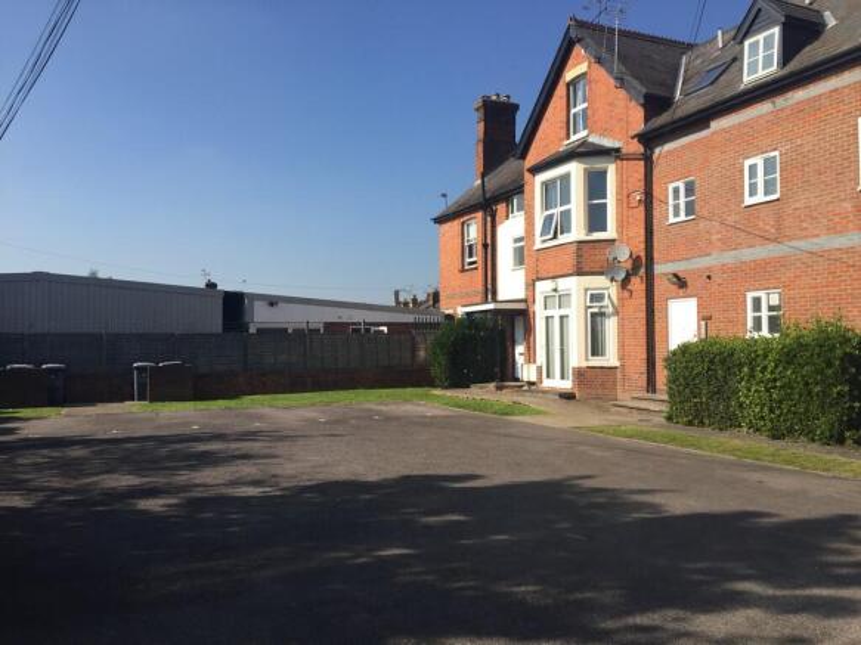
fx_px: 721
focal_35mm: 29
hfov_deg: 61.7
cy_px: 322
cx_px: 430
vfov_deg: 48.2
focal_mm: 4.15
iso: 32
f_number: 2.2
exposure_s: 1/1582
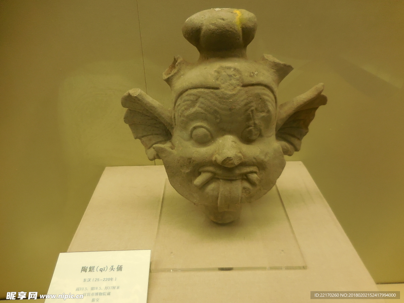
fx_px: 292
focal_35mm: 25
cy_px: 152
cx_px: 202
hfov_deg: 69.4
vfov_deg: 54.9
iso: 400
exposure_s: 1/20
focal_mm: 4.5
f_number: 3.3
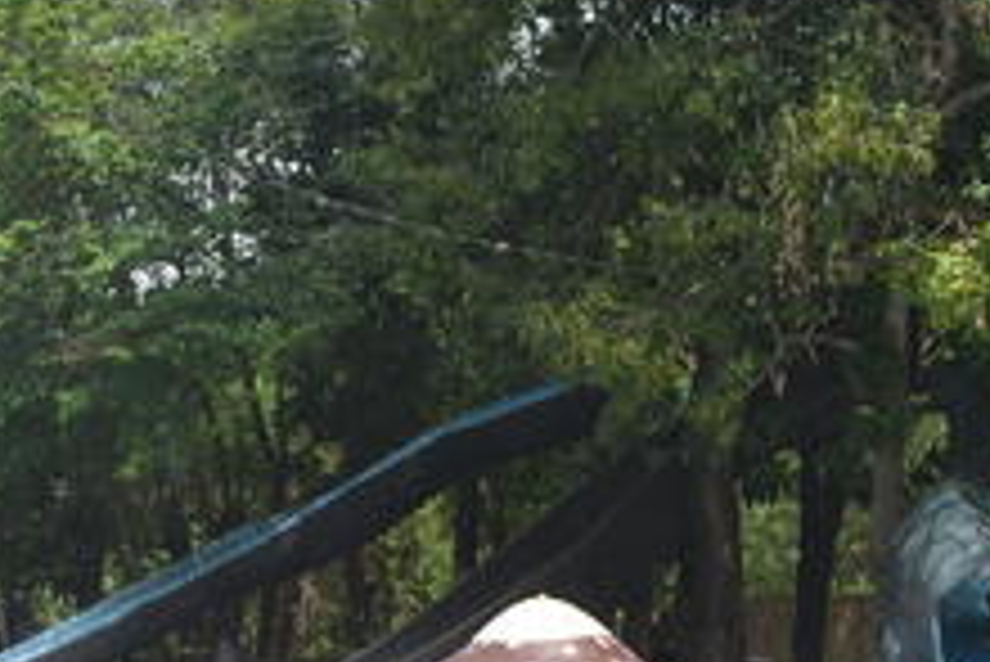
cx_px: 14
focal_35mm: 82
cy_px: 648
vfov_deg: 16.4
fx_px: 2256
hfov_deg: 23.7
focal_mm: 24
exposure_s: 1/200
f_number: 7.1
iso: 100
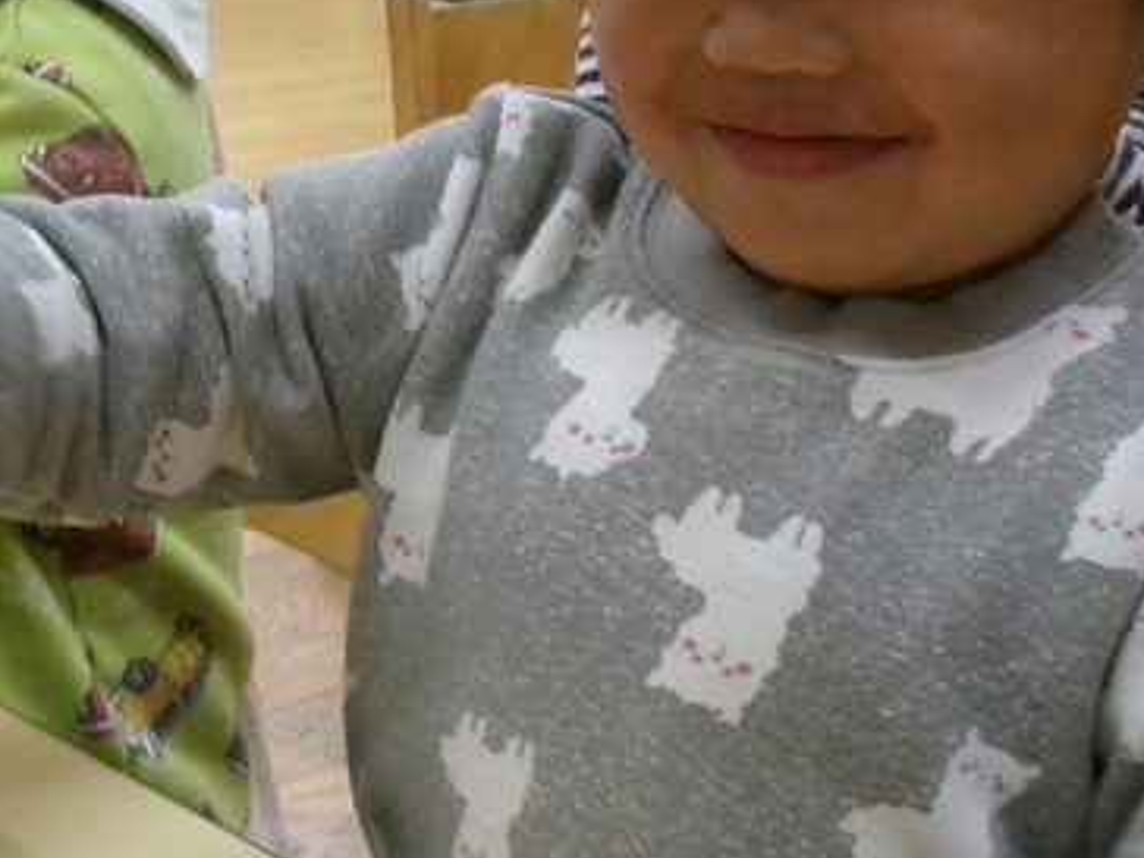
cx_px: 361
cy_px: 402
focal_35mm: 77
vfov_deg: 19.1
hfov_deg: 25.2
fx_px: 2545
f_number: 3.9
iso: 271
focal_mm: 5.1
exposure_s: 1/34
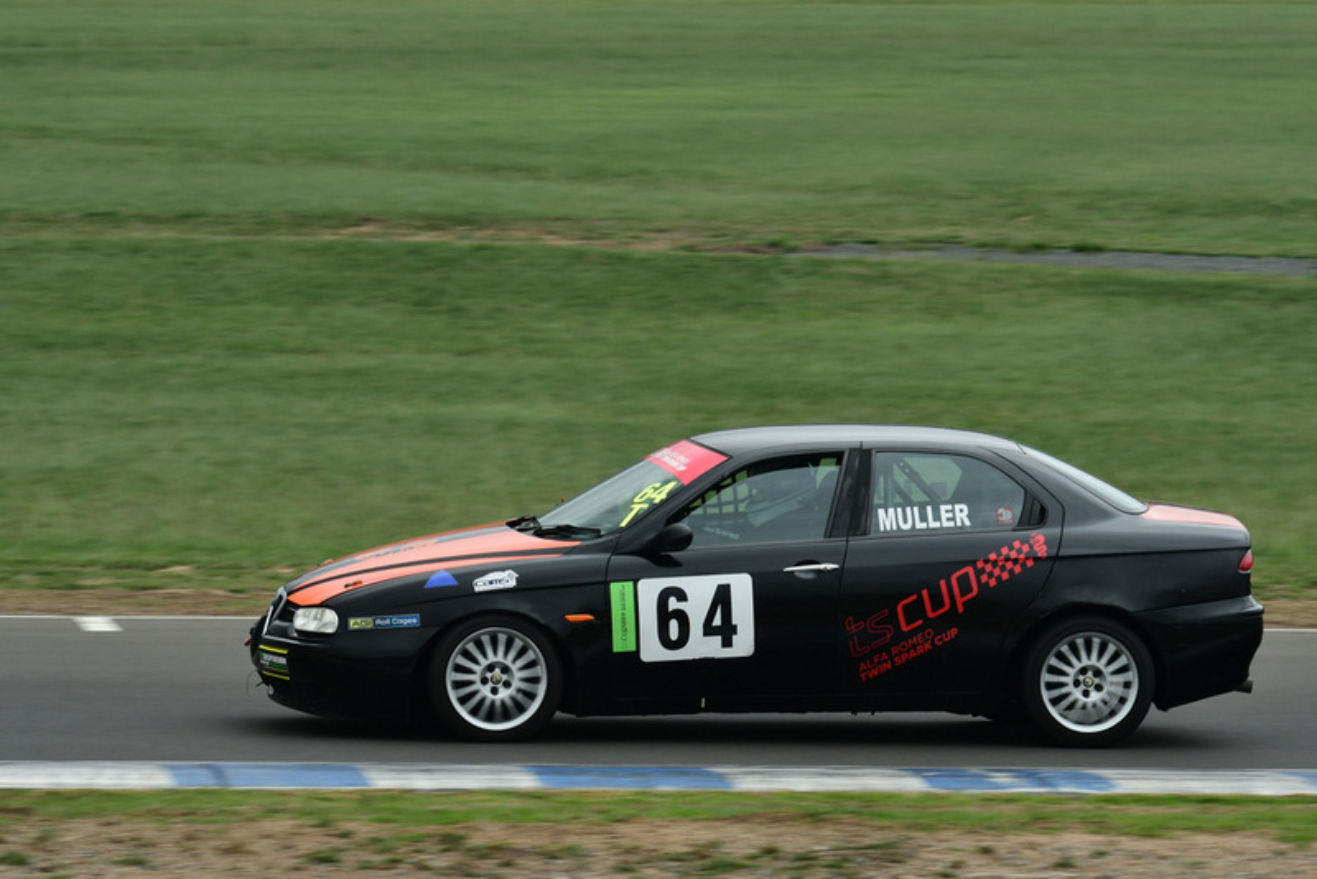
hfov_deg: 10.2
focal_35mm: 202
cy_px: 440
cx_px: 658
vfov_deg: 6.8
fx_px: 7410
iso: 800
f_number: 11
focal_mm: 135
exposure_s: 1/400
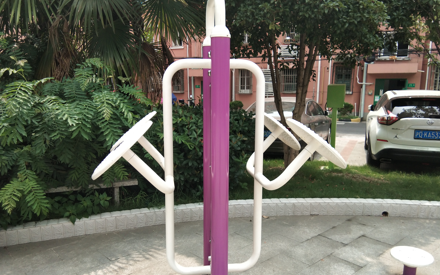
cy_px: 155
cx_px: 220
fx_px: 396
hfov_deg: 58.1
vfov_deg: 38.3
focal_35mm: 33
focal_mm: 3.69
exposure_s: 1/448
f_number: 2.2
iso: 50
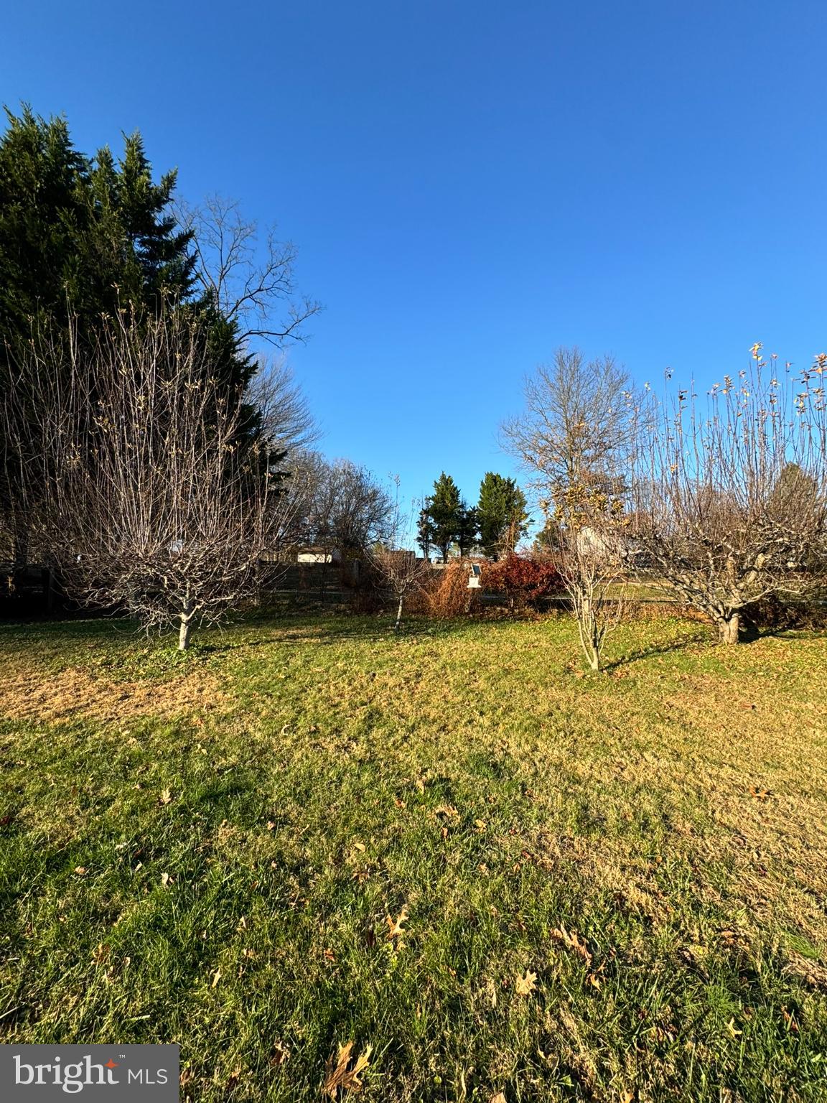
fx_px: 446
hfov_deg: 85.7
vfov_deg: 102.1
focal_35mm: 14
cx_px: 414
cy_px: 552
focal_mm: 2.22
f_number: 2.2
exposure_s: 1/756
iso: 40
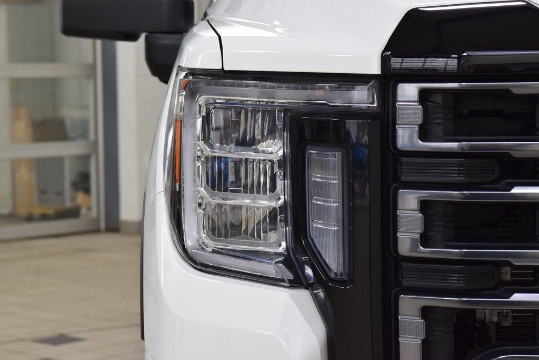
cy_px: 180
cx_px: 270
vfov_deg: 13.0
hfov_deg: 19.5
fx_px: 1572
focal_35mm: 105
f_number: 7.1
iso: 900
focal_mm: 70
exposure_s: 1/30
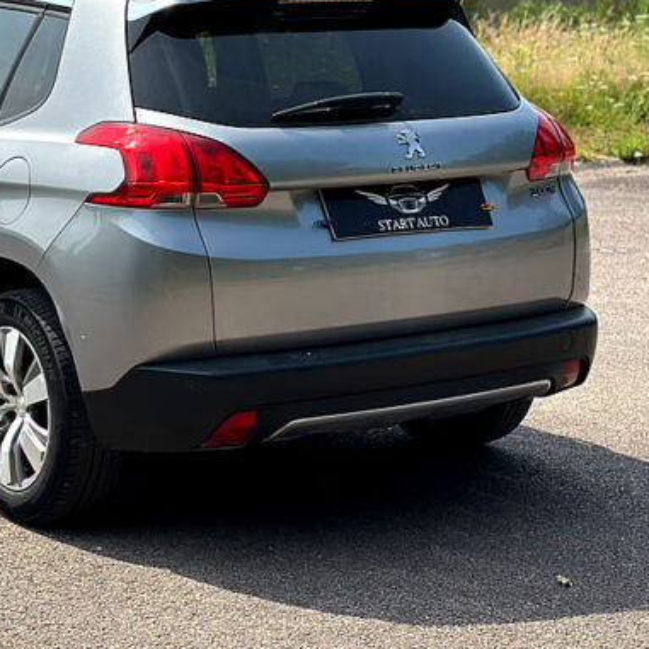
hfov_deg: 19.3
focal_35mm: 89
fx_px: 1888
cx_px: 121
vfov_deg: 19.3
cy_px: 141
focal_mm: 6.86
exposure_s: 1/3731
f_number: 1.78
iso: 100
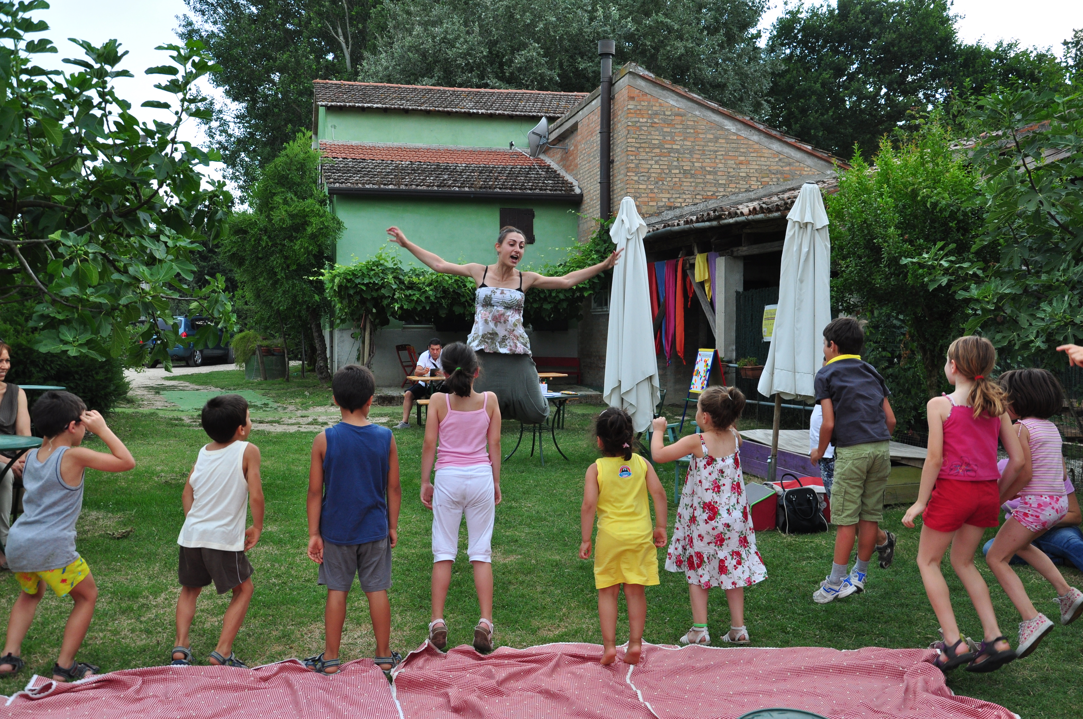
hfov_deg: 53.2
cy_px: 360
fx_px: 1082
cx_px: 542
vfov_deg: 36.8
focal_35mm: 36
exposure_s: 1/400
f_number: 6.3
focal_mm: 24
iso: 400
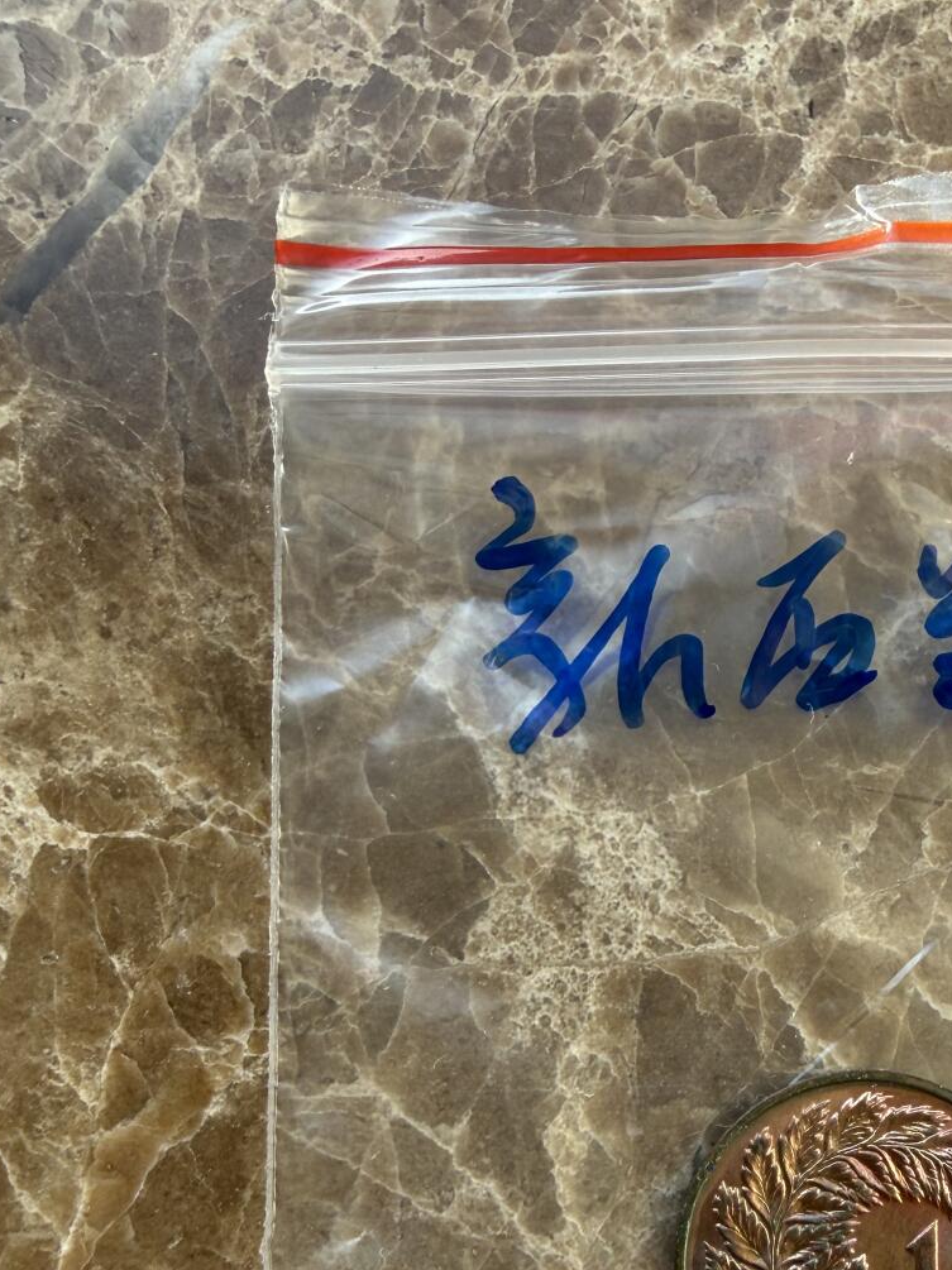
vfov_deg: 43.4
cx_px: 780
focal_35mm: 43
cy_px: 811
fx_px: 1578
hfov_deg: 32.5
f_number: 2.2
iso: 40
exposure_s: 1/142
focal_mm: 2.22
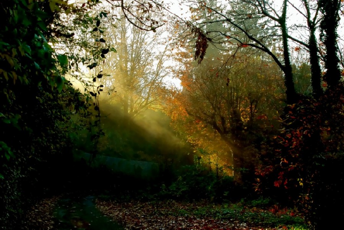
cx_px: 172
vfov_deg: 21.6
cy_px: 115
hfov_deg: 31.9
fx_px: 603
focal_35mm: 63
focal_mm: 42
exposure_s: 1/200
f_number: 10
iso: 800
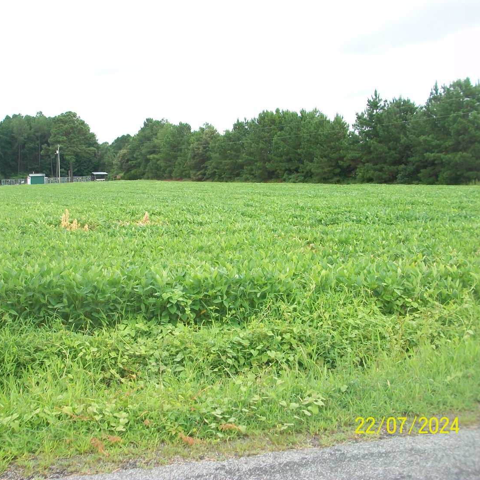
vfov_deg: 40.9
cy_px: 235
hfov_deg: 40.5
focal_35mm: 41
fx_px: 643
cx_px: 166
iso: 80
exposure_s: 1/500
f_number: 2.8
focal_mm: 5.7
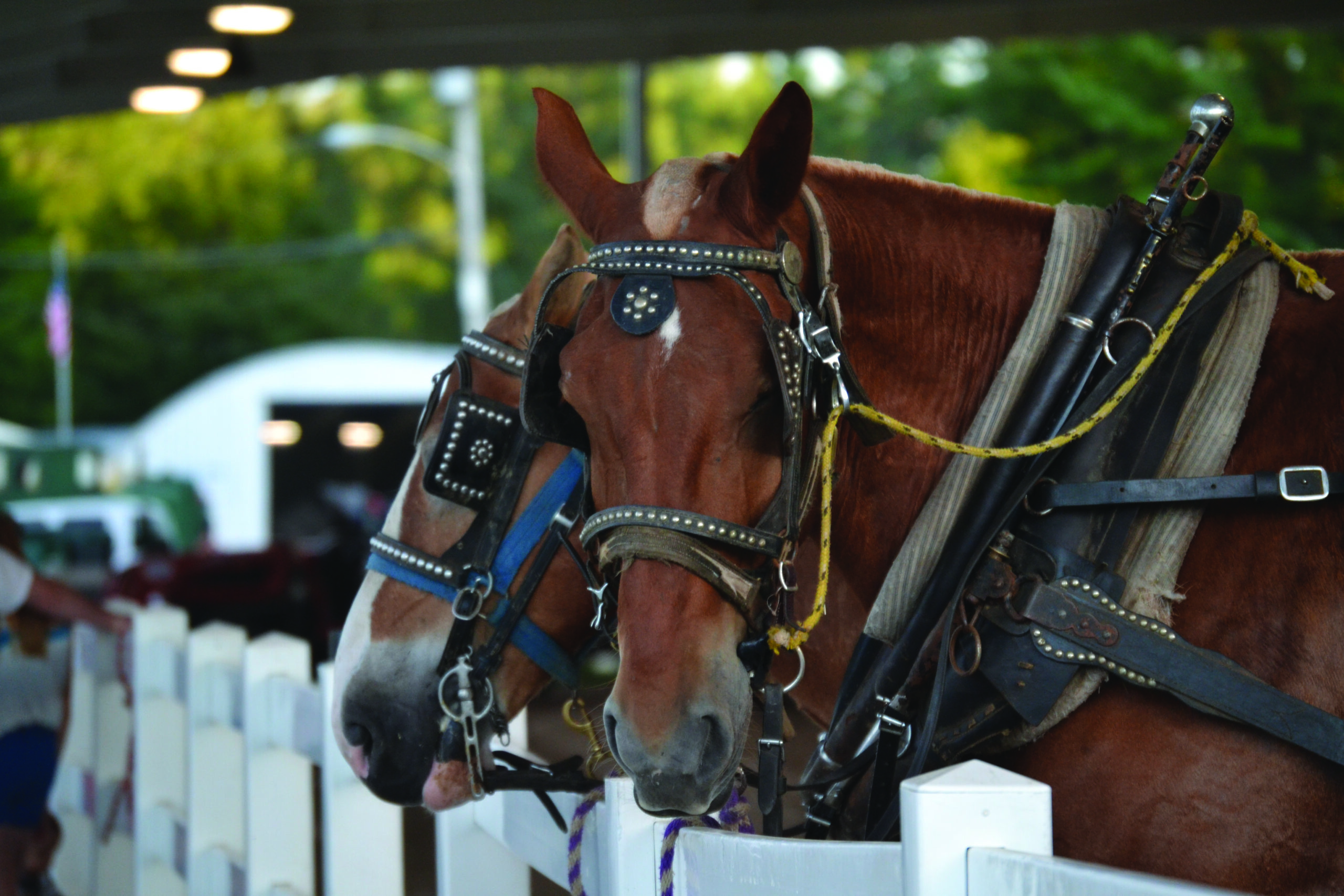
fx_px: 8120
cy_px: 448
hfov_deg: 9.5
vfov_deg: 6.3
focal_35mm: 218
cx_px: 672
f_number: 5
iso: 1250
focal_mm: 145
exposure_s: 1/500
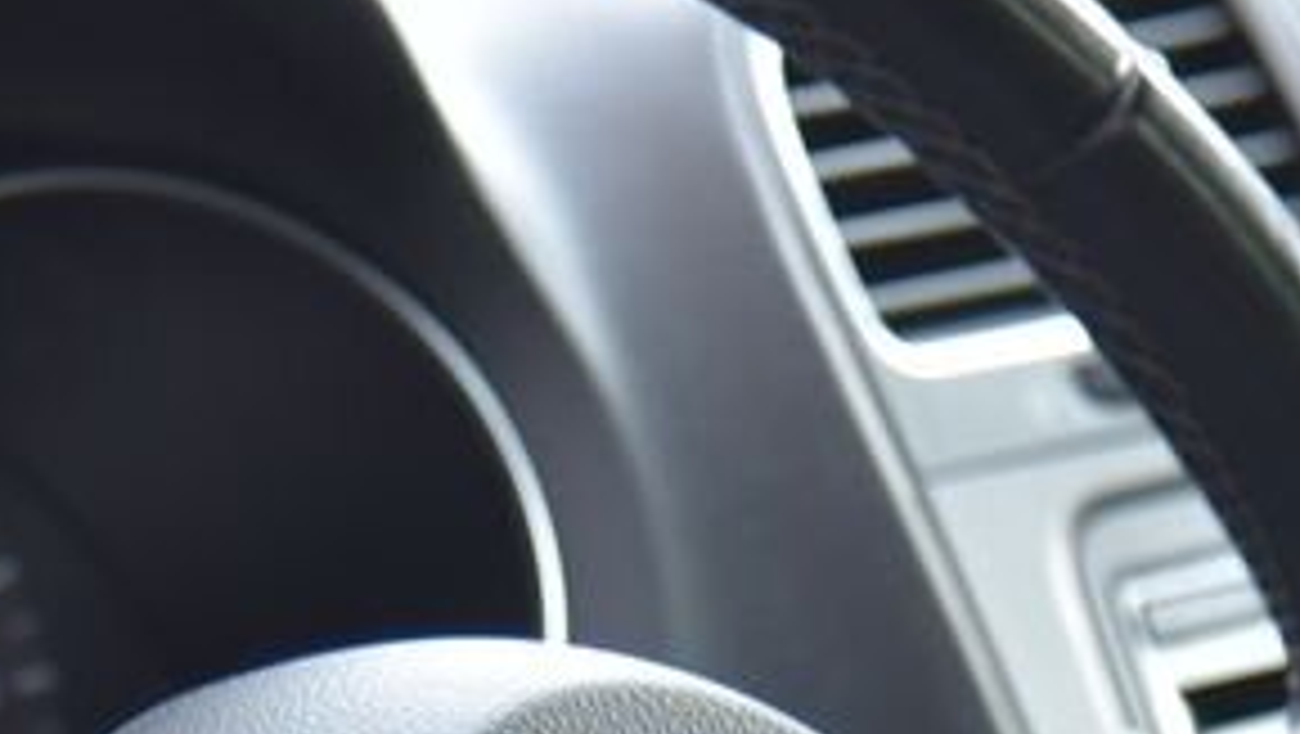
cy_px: 1058
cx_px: 454
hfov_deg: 5.5
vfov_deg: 3.1
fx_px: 13452
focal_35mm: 390
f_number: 4
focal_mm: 105
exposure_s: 1/25
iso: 500
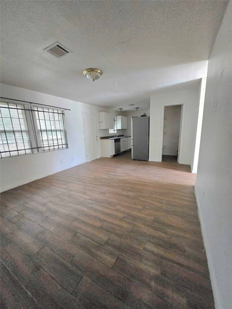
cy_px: 154
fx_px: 116
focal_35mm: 13
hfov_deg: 89.9
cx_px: 116
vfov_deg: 106.2
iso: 800
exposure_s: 1/60.2
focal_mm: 1.7
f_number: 2.2
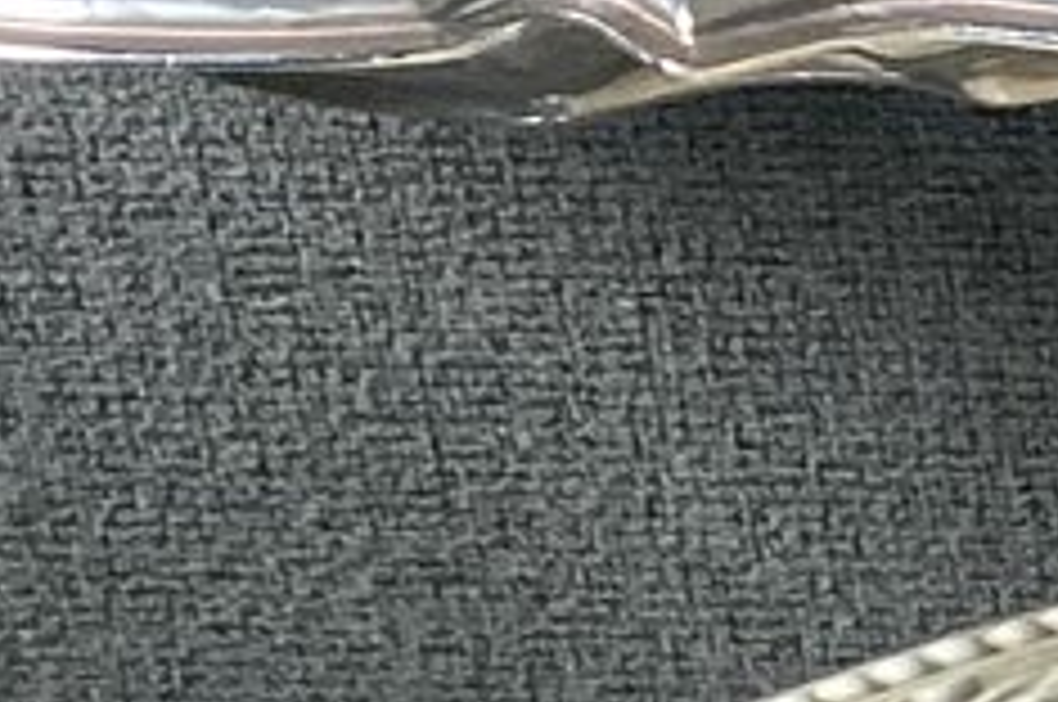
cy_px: 1964
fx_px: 6104
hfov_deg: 8.7
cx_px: 2776
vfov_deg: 6.2
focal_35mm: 208
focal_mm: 3.3
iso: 100
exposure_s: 1/100
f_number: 2.4
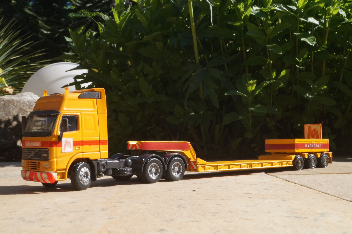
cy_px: 117
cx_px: 176
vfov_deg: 29.8
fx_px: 440
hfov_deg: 43.6
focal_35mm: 45
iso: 500
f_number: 25
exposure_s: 1/60
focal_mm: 30
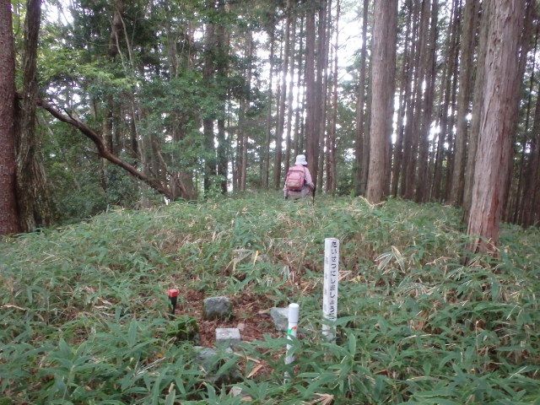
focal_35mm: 28
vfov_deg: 49.7
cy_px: 202
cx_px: 270
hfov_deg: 63.4
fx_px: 437
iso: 800
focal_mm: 5
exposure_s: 1/15
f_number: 3.9
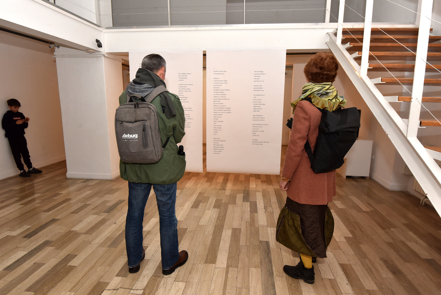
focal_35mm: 20
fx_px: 245
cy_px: 148
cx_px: 220
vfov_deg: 62.0
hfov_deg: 83.9
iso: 1000
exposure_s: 1/160
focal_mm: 20
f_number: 7.1
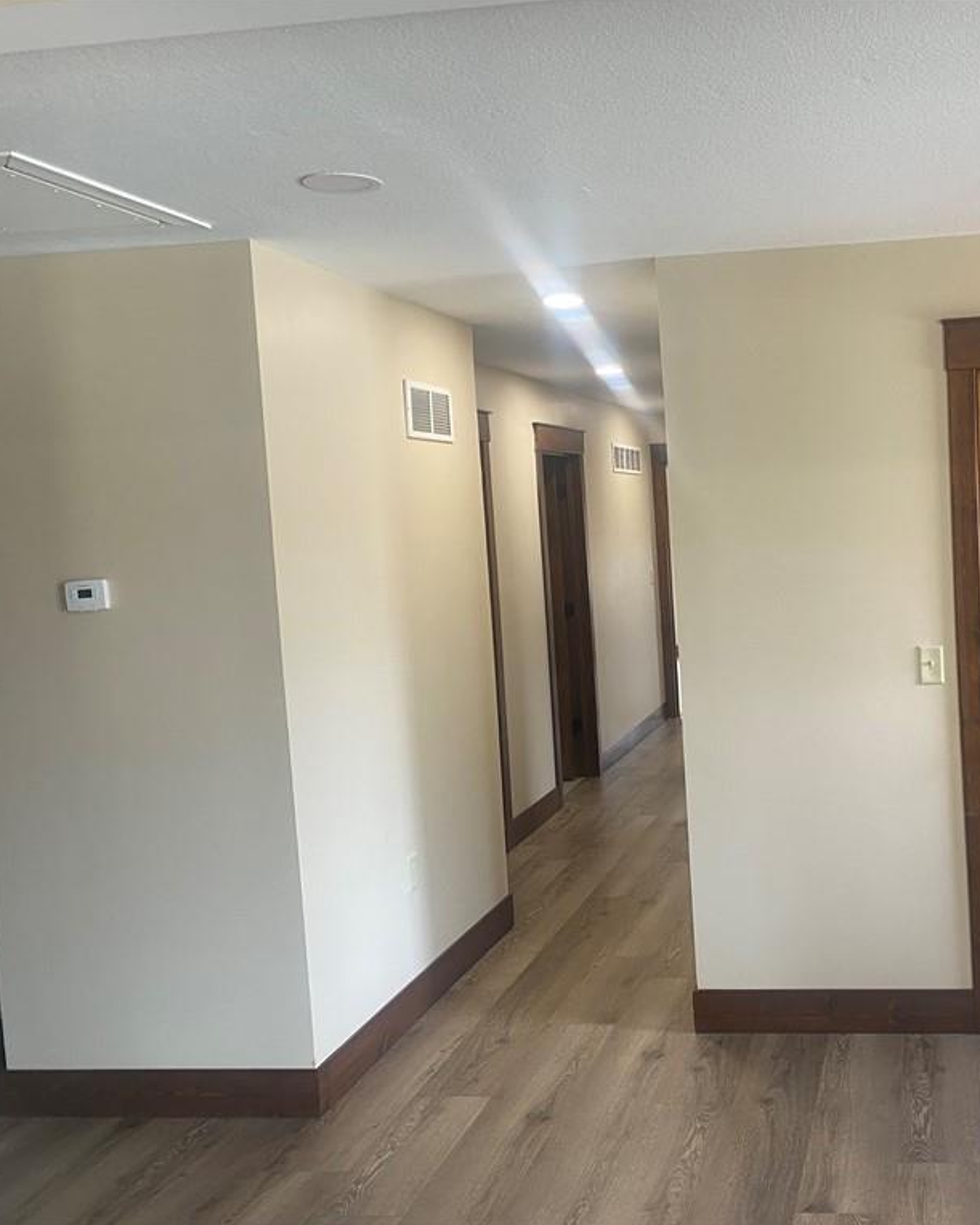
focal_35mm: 34
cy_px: 612
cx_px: 786
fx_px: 1233
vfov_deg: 52.9
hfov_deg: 41.5
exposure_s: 1/60
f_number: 1.8
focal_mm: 4.25
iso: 160
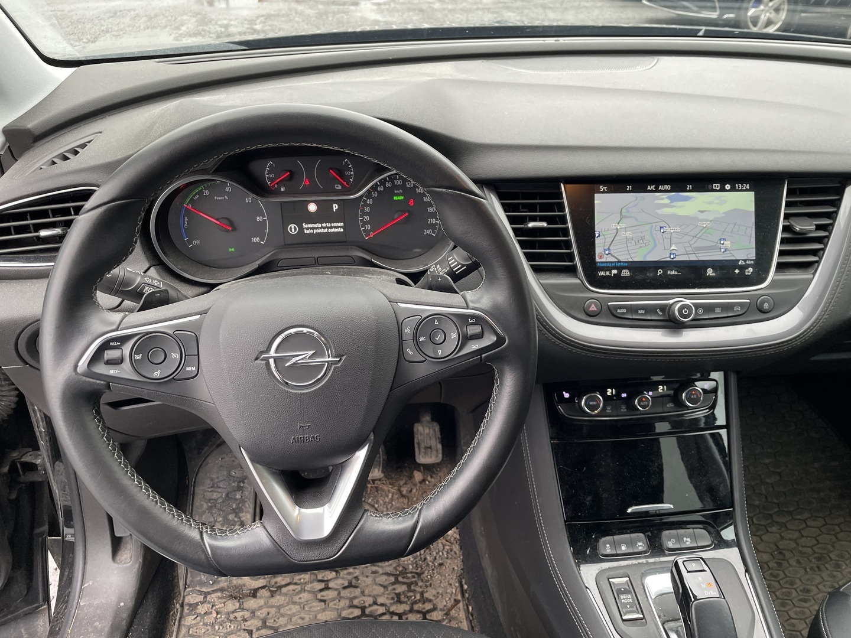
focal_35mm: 26
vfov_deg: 53.1
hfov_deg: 67.3
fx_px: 639
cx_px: 426
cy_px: 319
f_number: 1.6
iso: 100
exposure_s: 1/121
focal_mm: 4.2
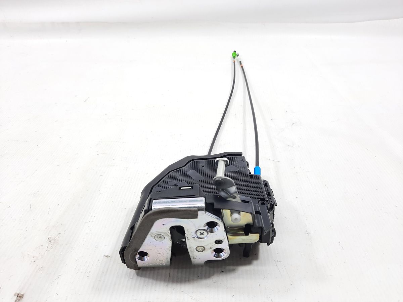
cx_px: 202
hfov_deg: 69.4
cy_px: 151
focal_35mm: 25
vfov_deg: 54.9
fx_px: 291
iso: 50
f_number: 2
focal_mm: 4.6
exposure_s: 1/50
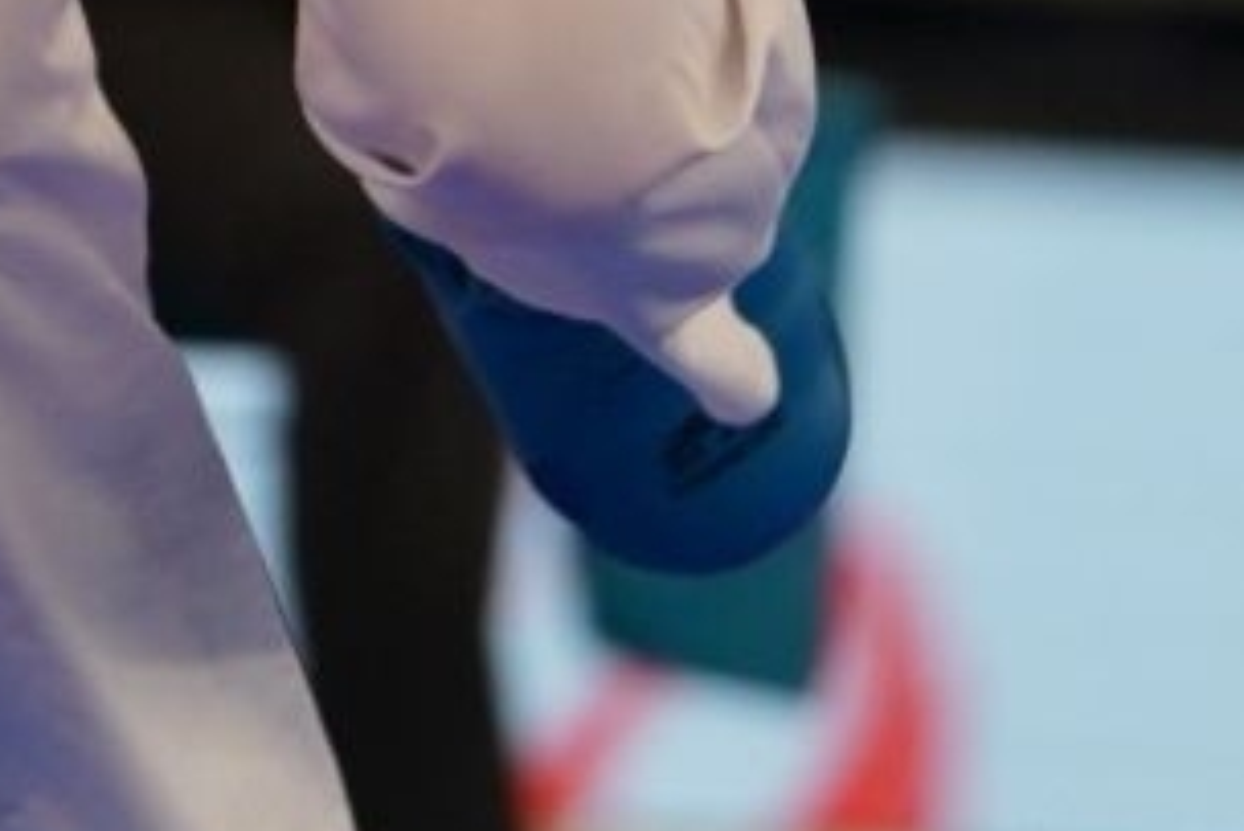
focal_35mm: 1173
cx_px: -806
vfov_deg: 1.2
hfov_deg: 1.8
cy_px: -1122
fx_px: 40551
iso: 1250
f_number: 2.8
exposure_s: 1/1000
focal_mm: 198
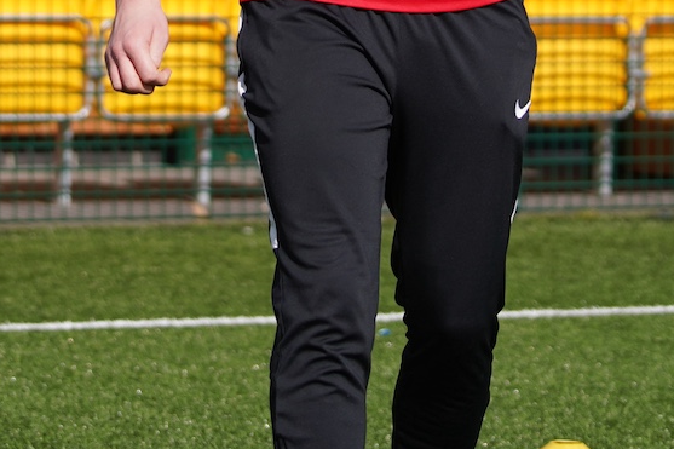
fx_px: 6719
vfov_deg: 3.8
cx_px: 299
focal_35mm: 359
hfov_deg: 5.7
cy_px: -287
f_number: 4
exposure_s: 1/1250
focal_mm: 100
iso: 100
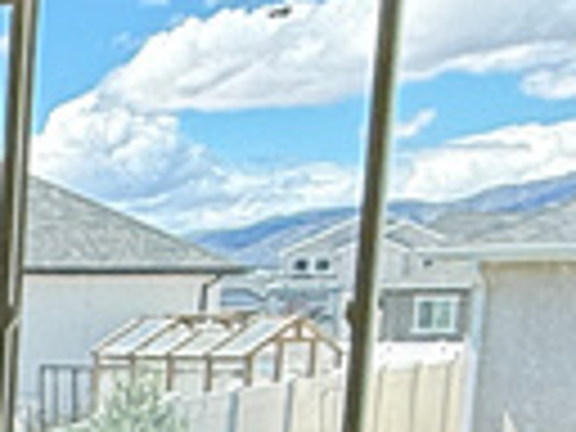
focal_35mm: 112
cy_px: 644
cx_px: -670
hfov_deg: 14.0
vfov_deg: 12.6
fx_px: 1864
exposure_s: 1/518
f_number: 2.2
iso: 64
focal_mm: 2.22
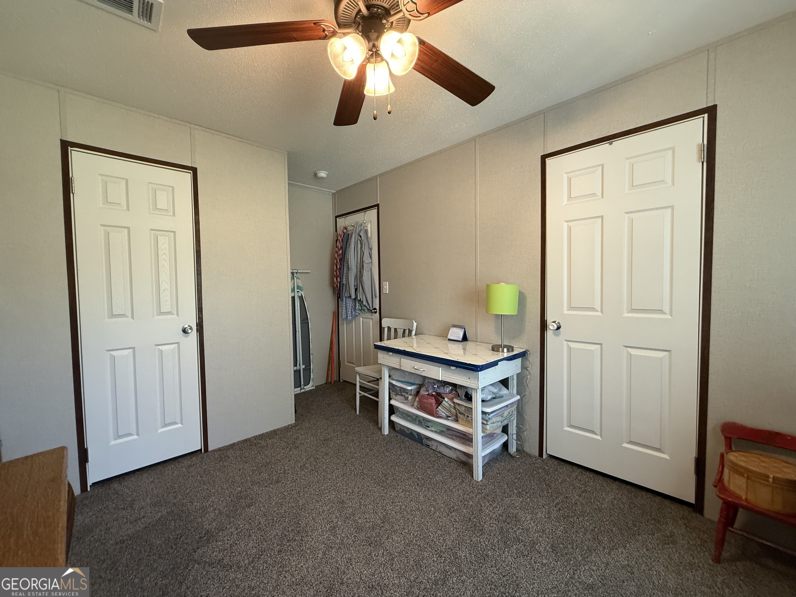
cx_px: 398
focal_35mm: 14
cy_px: 298
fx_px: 322
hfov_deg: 102.1
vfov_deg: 85.7
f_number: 2.2
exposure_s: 1/60
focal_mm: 2.22
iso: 320
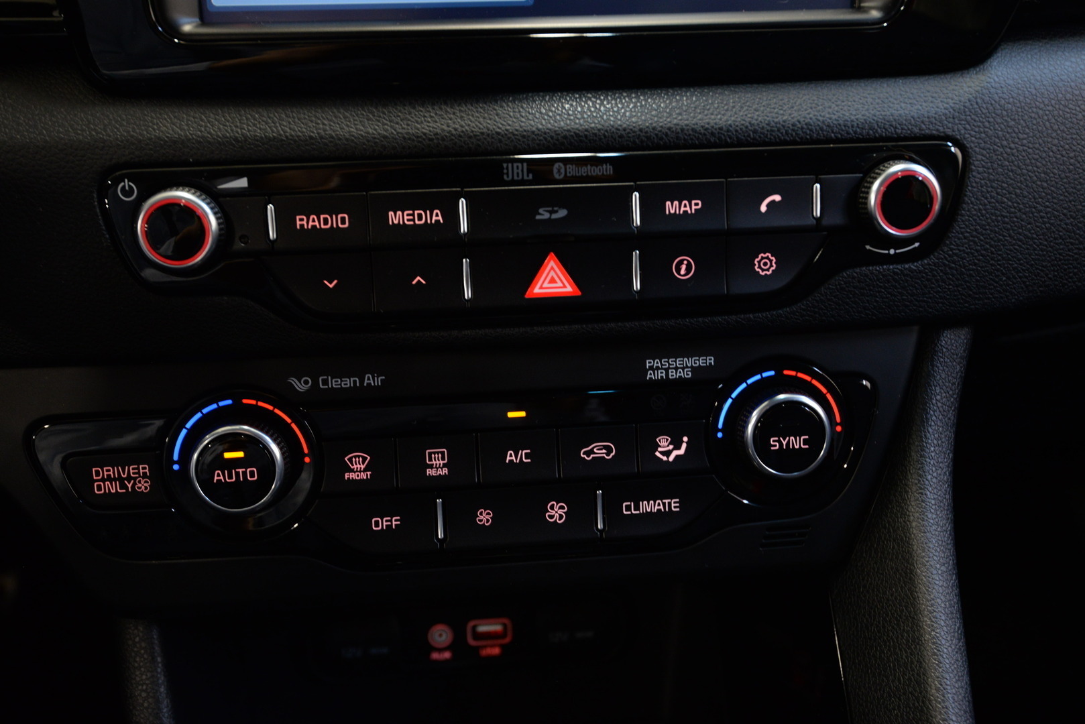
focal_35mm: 35
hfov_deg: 54.4
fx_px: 1055
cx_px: 542
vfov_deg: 37.9
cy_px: 362
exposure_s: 1/10
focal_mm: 35
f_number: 5.6
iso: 1600
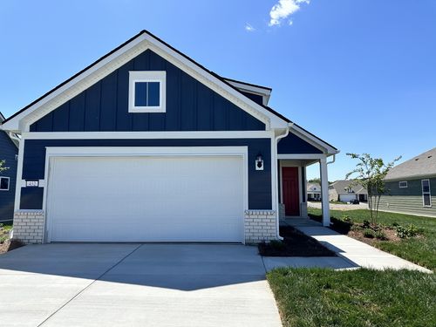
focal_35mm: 24
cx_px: 218
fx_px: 302
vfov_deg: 56.8
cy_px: 164
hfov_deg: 71.6
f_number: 1.78
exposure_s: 1/5000
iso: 80
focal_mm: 6.86
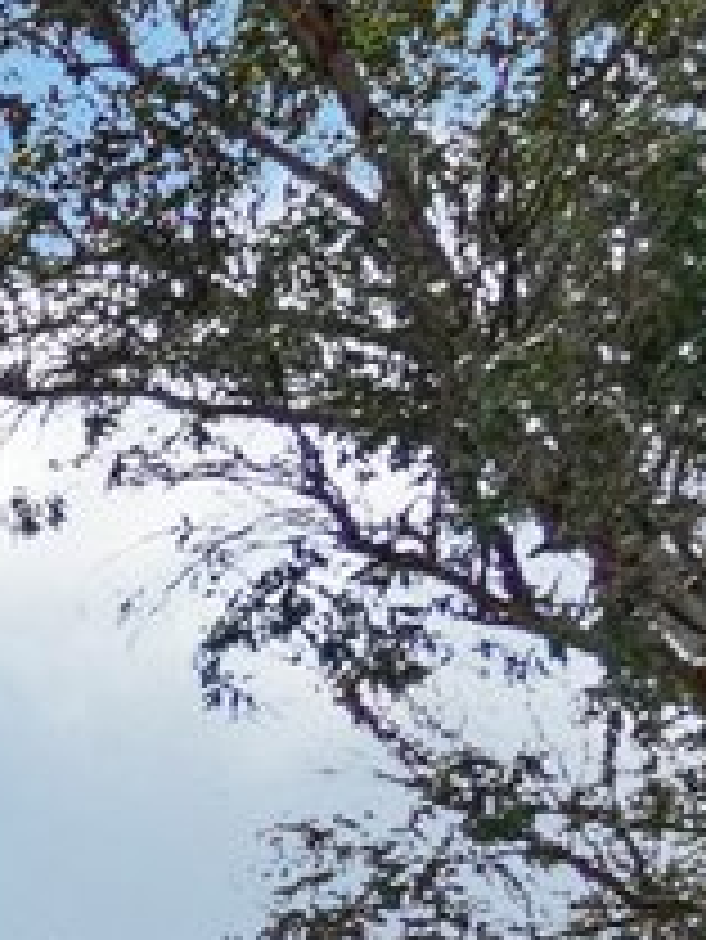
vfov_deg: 11.1
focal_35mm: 141
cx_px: -2469
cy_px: 2440
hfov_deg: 6.9
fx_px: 3830
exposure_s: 1/500
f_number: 6.7
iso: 100
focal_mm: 10
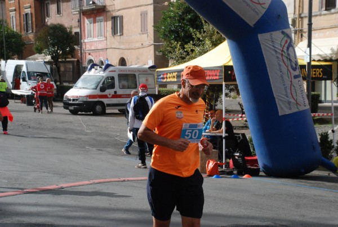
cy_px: 114
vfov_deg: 17.6
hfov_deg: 25.9
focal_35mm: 78
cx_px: 169
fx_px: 734
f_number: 8
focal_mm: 52
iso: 1000
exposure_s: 1/2000
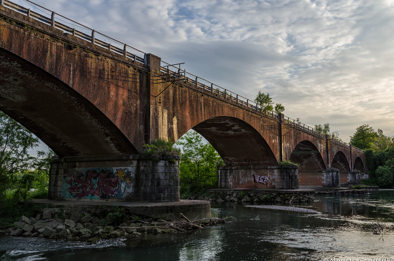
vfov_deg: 38.7
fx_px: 371
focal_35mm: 34
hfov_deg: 55.9
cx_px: 196
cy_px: 132
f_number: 10
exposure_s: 1/125
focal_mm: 22
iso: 200
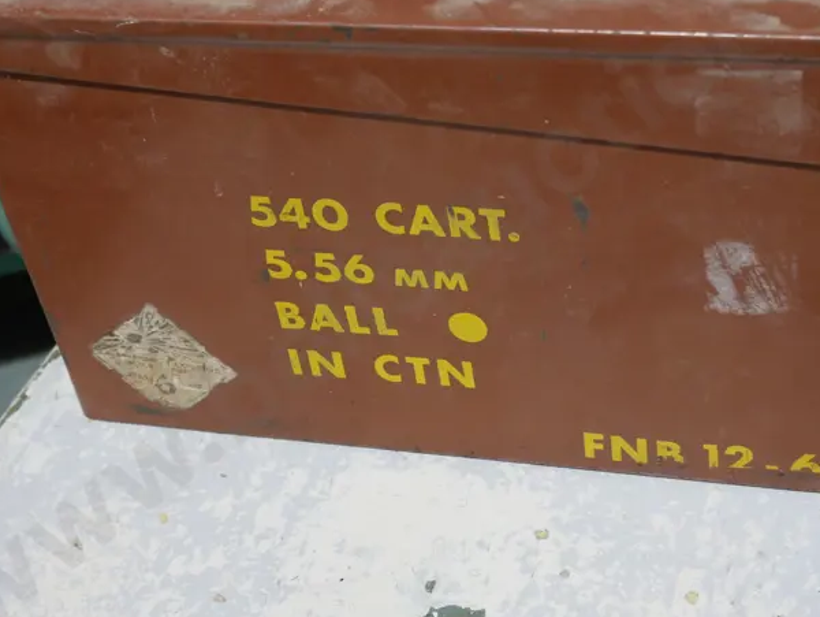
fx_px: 1375
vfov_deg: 25.1
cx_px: 519
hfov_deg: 33.0
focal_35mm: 58
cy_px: 194
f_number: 4
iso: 400
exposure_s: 1/60
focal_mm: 17
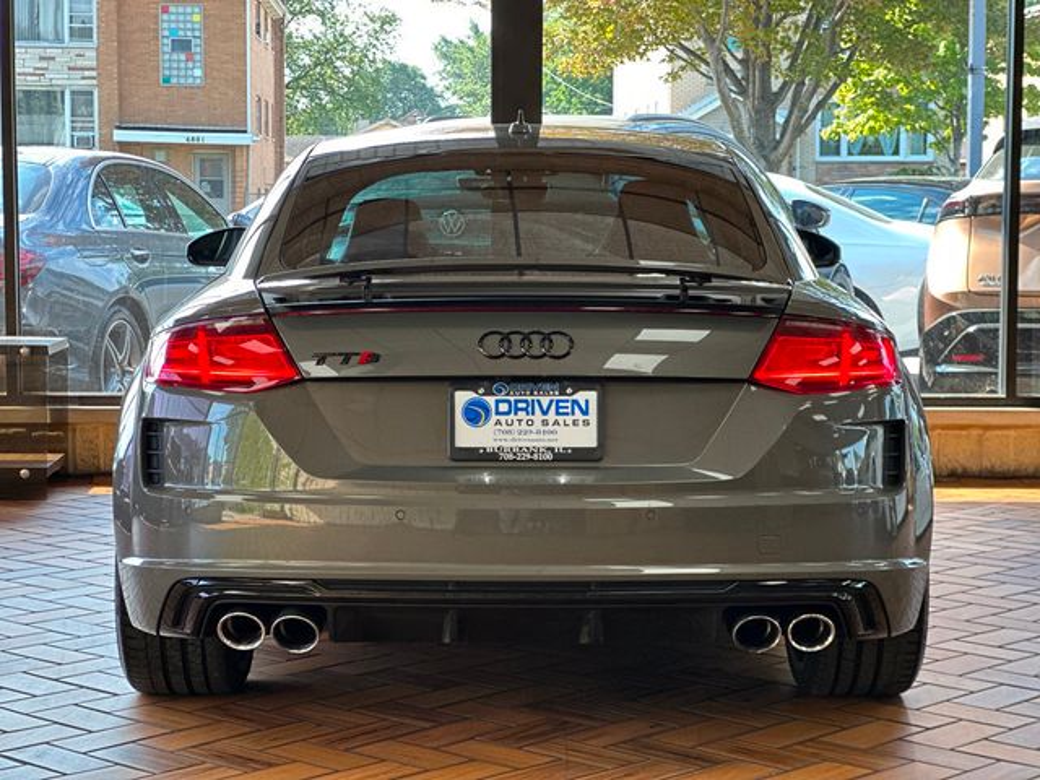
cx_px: 520
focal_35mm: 77
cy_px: 390
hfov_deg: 25.3
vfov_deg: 19.1
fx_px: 2313
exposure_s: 1/120
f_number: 2.8
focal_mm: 9
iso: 100
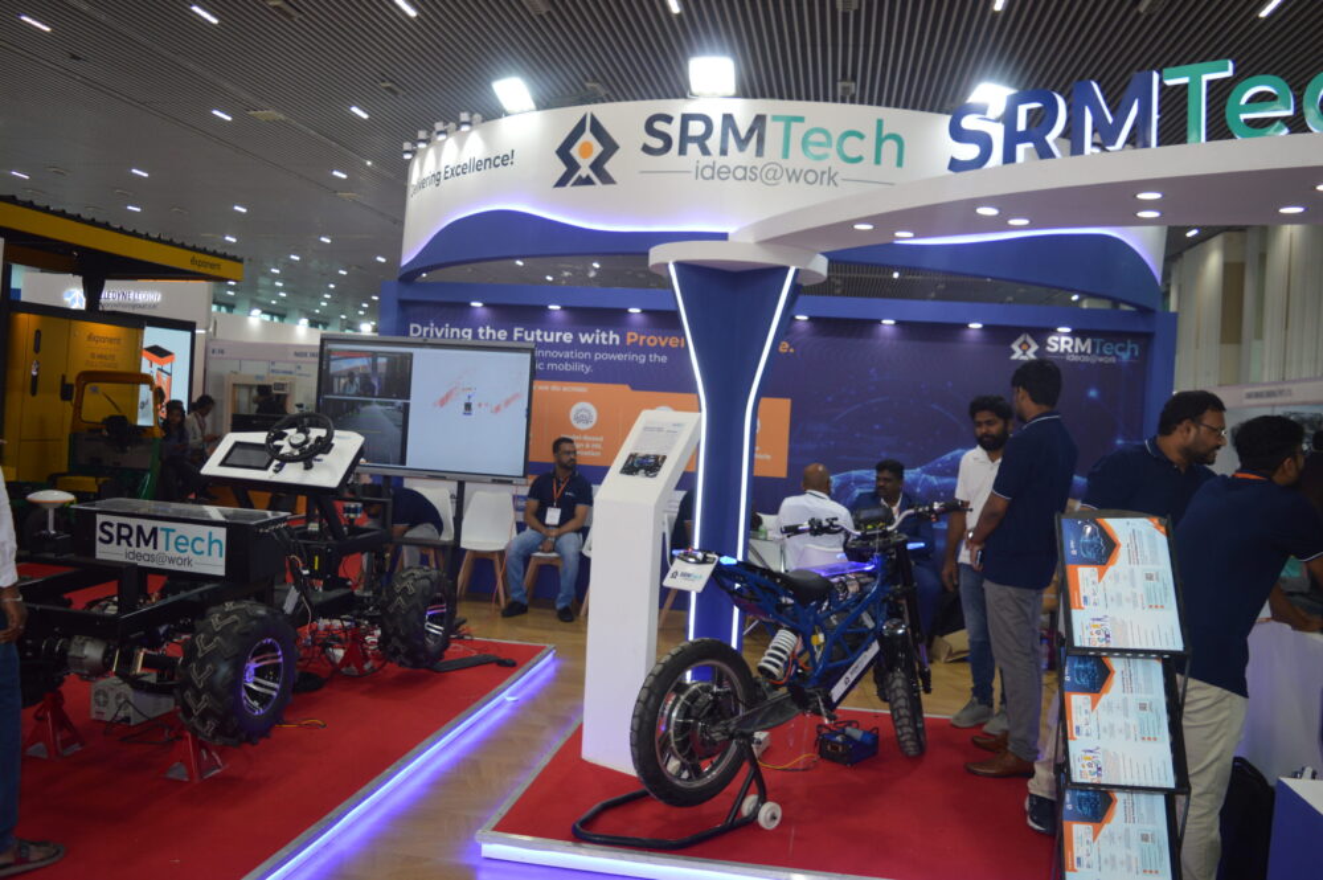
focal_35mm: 27
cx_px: 662
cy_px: 440
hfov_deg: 67.4
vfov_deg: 47.9
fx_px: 991
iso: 200
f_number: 4
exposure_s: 1/125
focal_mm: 18
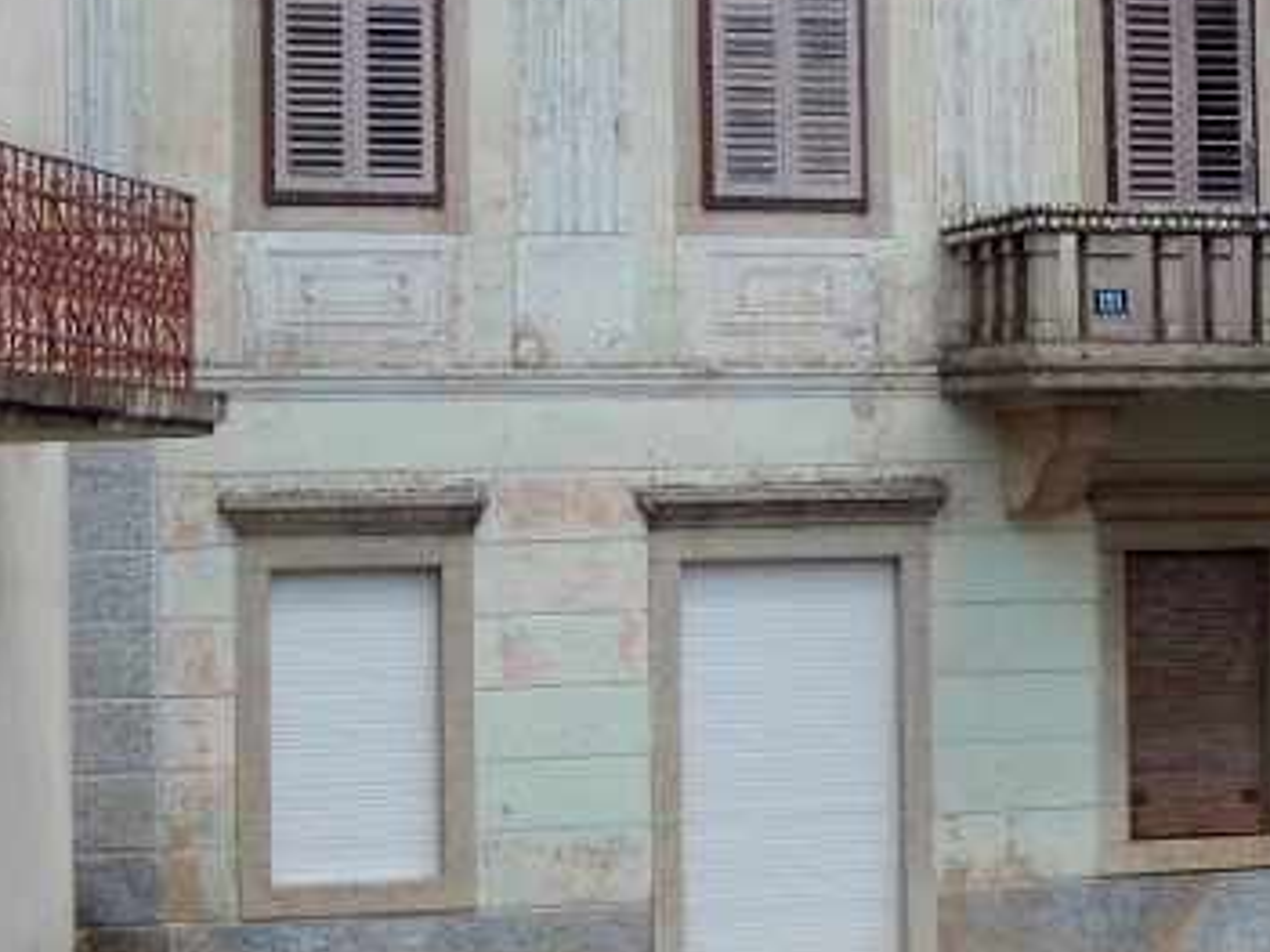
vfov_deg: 13.3
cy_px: 347
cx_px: 1024
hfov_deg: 17.6
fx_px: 4071
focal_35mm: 111
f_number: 6.9
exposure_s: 1/400
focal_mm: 6.8
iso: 125
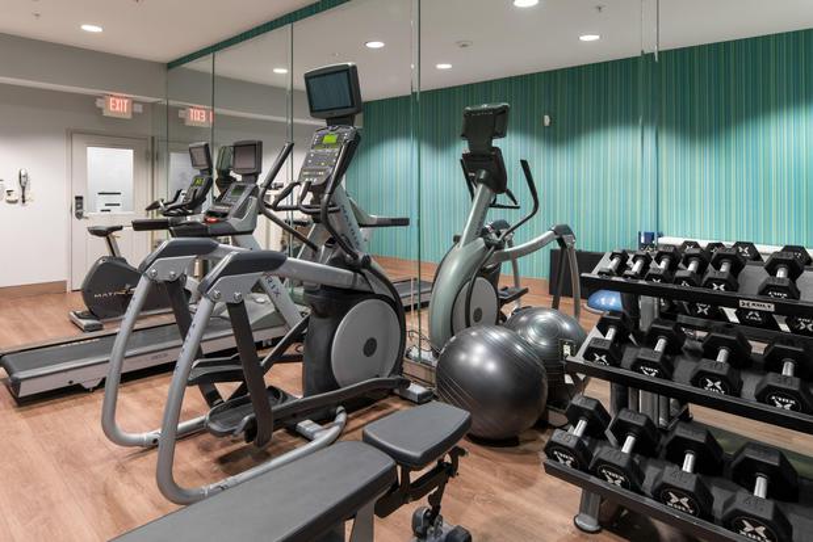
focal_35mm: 19
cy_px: 271
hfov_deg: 86.9
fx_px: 429
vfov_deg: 64.6
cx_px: 406
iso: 500
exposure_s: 1
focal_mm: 19
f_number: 14
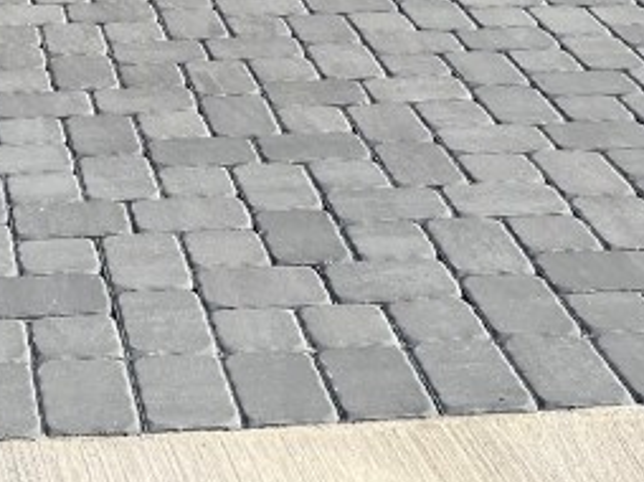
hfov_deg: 18.3
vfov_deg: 12.5
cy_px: -472
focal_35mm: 105
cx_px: 3
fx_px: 1952
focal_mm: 5.1
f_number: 1.6
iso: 50
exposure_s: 1/3521
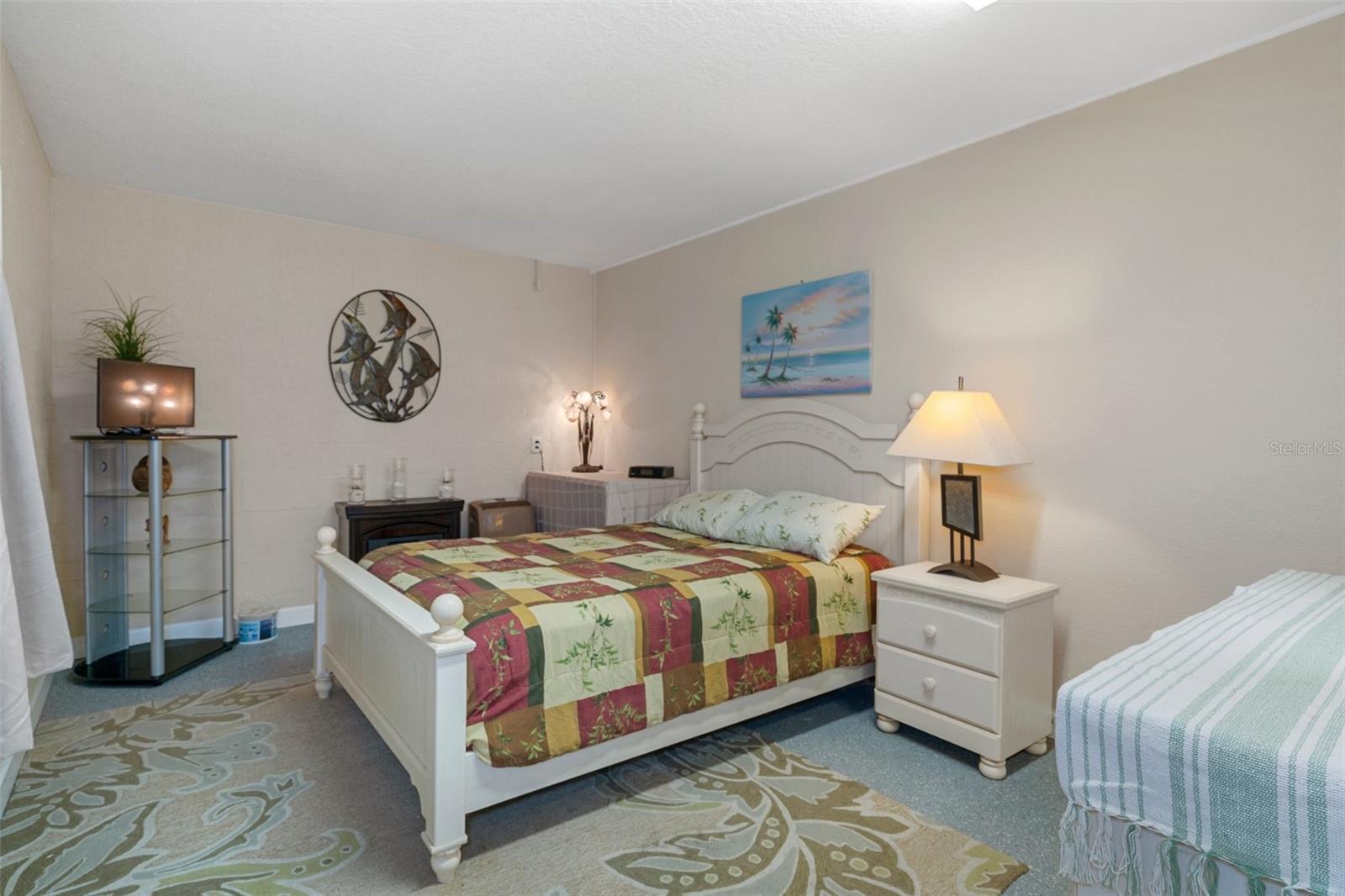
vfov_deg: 70.4
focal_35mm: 17
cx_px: 672
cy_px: 448
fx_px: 635
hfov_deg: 93.3
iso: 320
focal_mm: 17
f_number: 8
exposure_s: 1/1.25
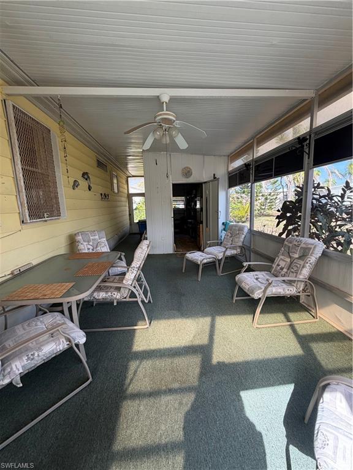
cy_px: 235
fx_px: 190
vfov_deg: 102.1
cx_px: 176
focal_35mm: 14
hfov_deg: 85.7
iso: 50
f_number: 2.2
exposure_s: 1/144
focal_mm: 2.22
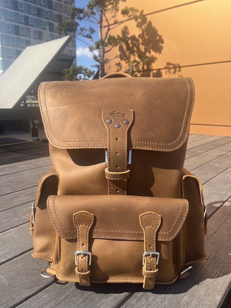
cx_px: 116
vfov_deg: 67.3
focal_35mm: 26
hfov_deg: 53.1
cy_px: 154
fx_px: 231
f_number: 1.6
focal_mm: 5.1
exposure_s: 1/1862
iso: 50
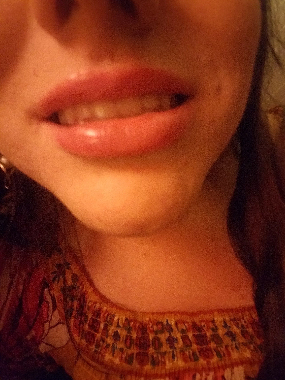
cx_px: 142
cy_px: 190
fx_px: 231
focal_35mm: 21
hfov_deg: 63.4
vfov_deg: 79.0
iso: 1000
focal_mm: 2.1
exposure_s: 1/12
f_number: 1.7
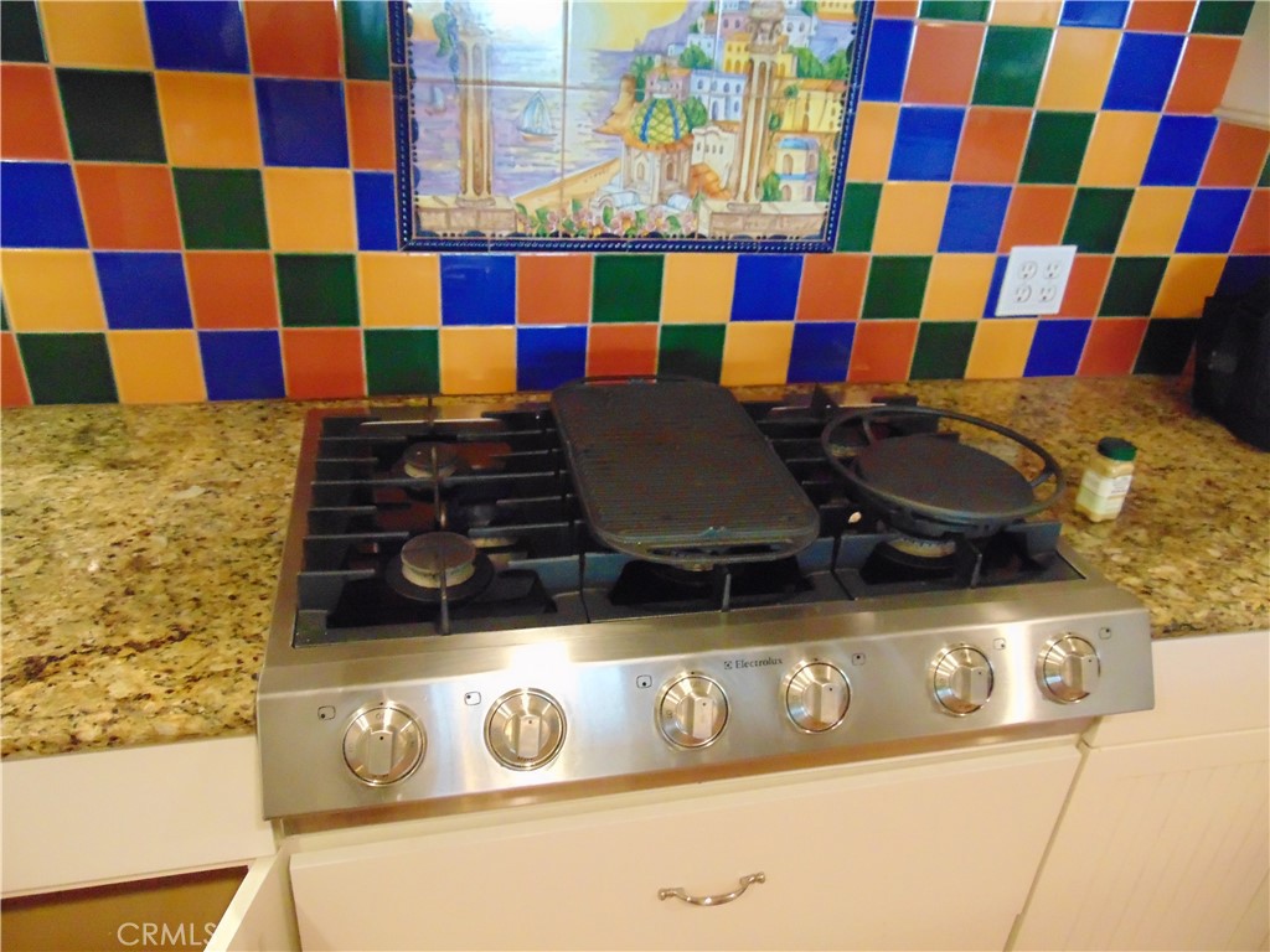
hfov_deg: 69.4
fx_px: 917
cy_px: 476
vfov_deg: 54.9
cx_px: 635
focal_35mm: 25
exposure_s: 1/50
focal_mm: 4.5
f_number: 3
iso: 800
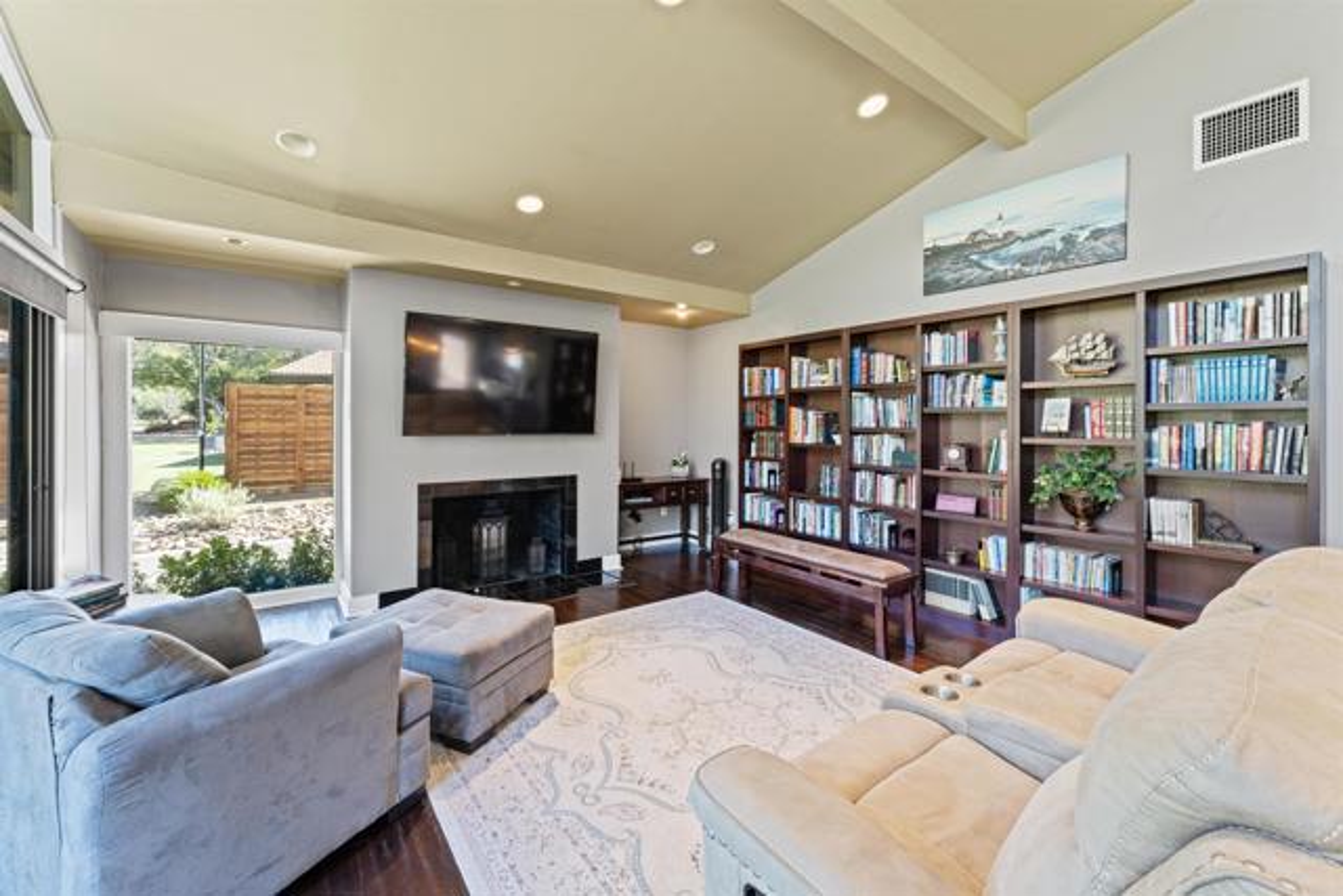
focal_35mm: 14
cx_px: 672
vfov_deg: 81.2
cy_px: 448
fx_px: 522
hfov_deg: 104.2
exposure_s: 1/2
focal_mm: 14
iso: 640
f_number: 10
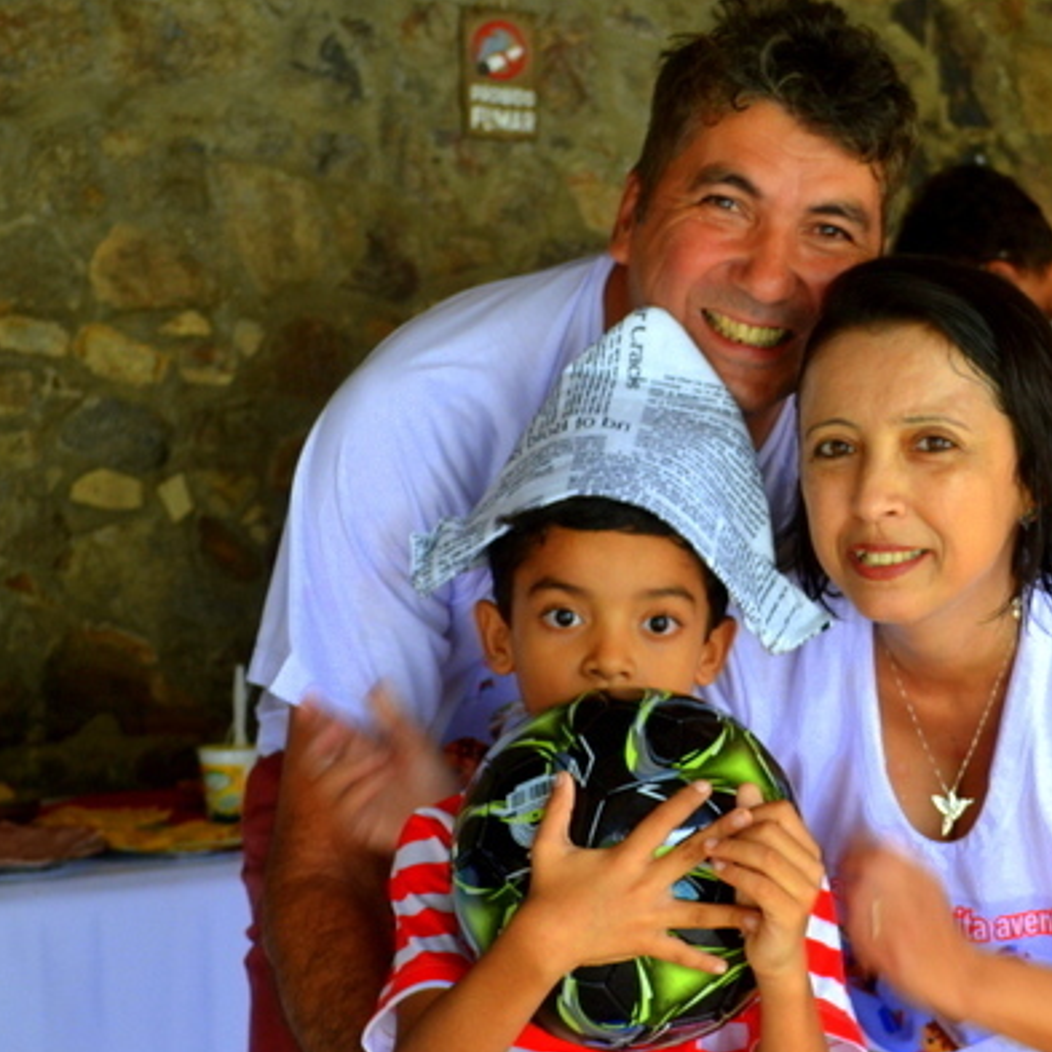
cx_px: 760
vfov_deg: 20.8
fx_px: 2854
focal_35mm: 83
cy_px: 656
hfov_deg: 20.8
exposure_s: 1/50
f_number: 4.8
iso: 400
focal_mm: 32
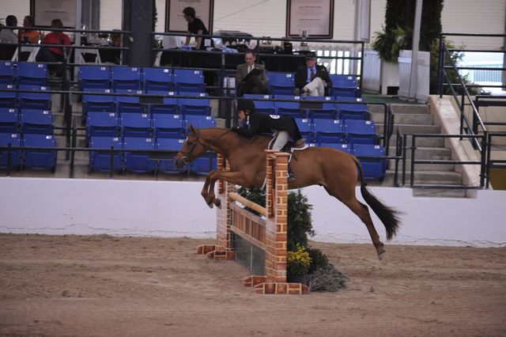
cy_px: 168
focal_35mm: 200
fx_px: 2810
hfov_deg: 10.3
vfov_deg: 6.9
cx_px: 253
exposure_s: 1/400
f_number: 2.8
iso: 5000
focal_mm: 200
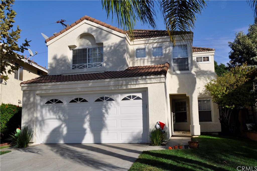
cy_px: 86
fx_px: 257
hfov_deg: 53.2
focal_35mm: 36
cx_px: 128
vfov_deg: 36.8
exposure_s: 1/400
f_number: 10
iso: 200
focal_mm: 24
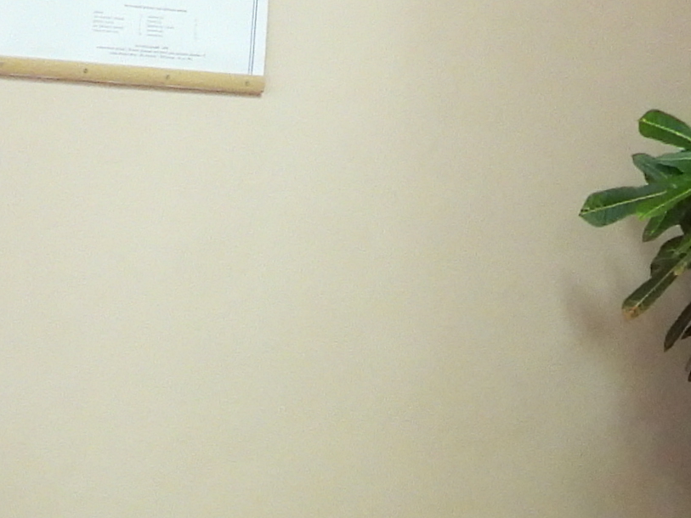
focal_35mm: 136
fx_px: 2715
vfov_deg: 10.6
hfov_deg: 14.5
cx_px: 386
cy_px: 684
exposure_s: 1/30
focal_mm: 4.3
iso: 400
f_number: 2.8
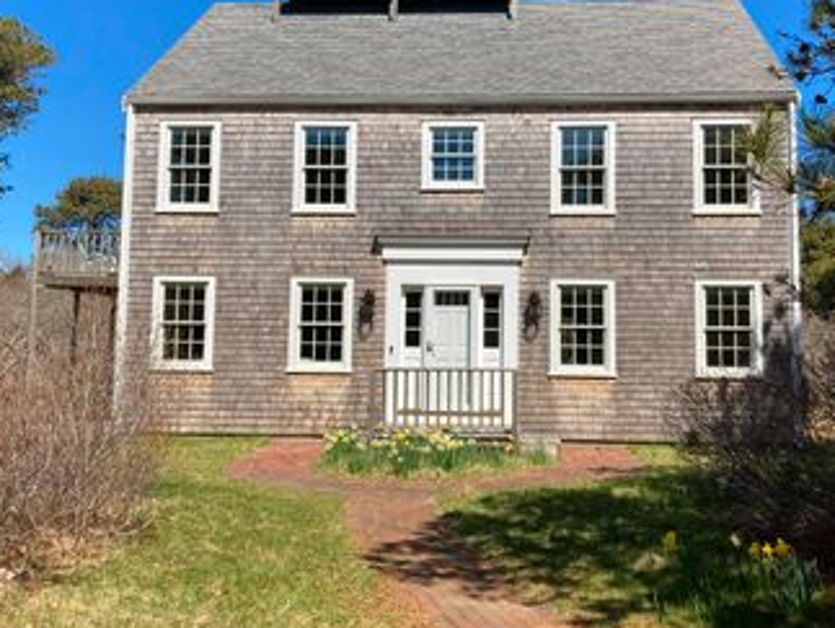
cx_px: 465
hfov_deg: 47.7
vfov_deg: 36.8
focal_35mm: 39
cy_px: 264
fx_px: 942
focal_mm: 3.99
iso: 20
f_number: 1.8
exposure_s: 1/2114
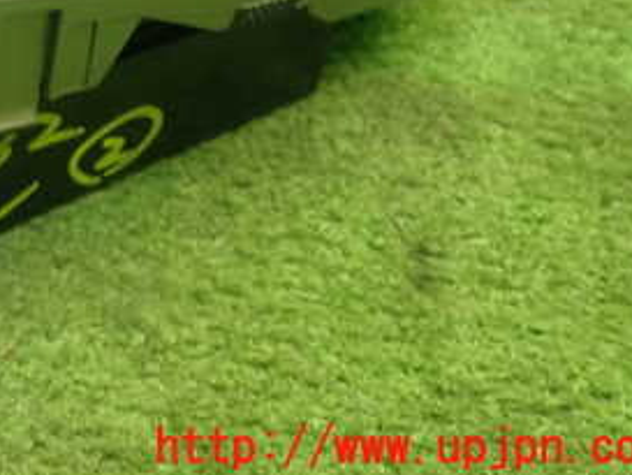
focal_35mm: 66
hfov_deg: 27.5
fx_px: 1206
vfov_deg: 21.2
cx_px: -16
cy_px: -44
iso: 320
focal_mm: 5.4
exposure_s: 1/30
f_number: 2.3
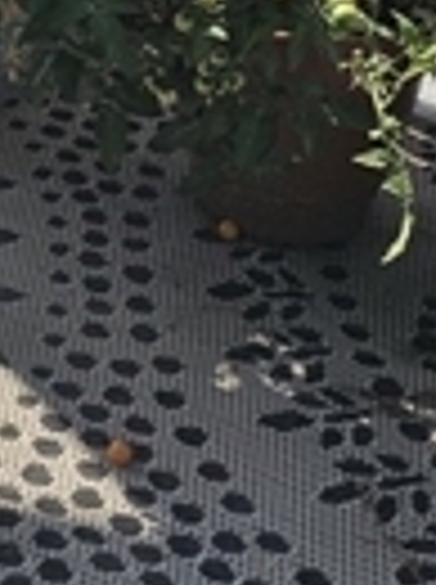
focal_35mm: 136
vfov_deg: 13.7
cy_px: -279
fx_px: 2291
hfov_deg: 10.5
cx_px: -220
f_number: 1.7
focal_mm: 6.3
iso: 10
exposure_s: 1/582
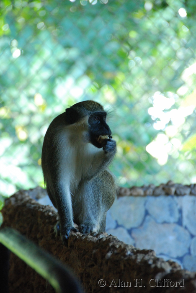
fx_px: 2445
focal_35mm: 300
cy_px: 146
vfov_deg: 6.9
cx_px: 98
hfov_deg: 4.6
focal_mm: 200
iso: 1400
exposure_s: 1/30
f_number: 5.6
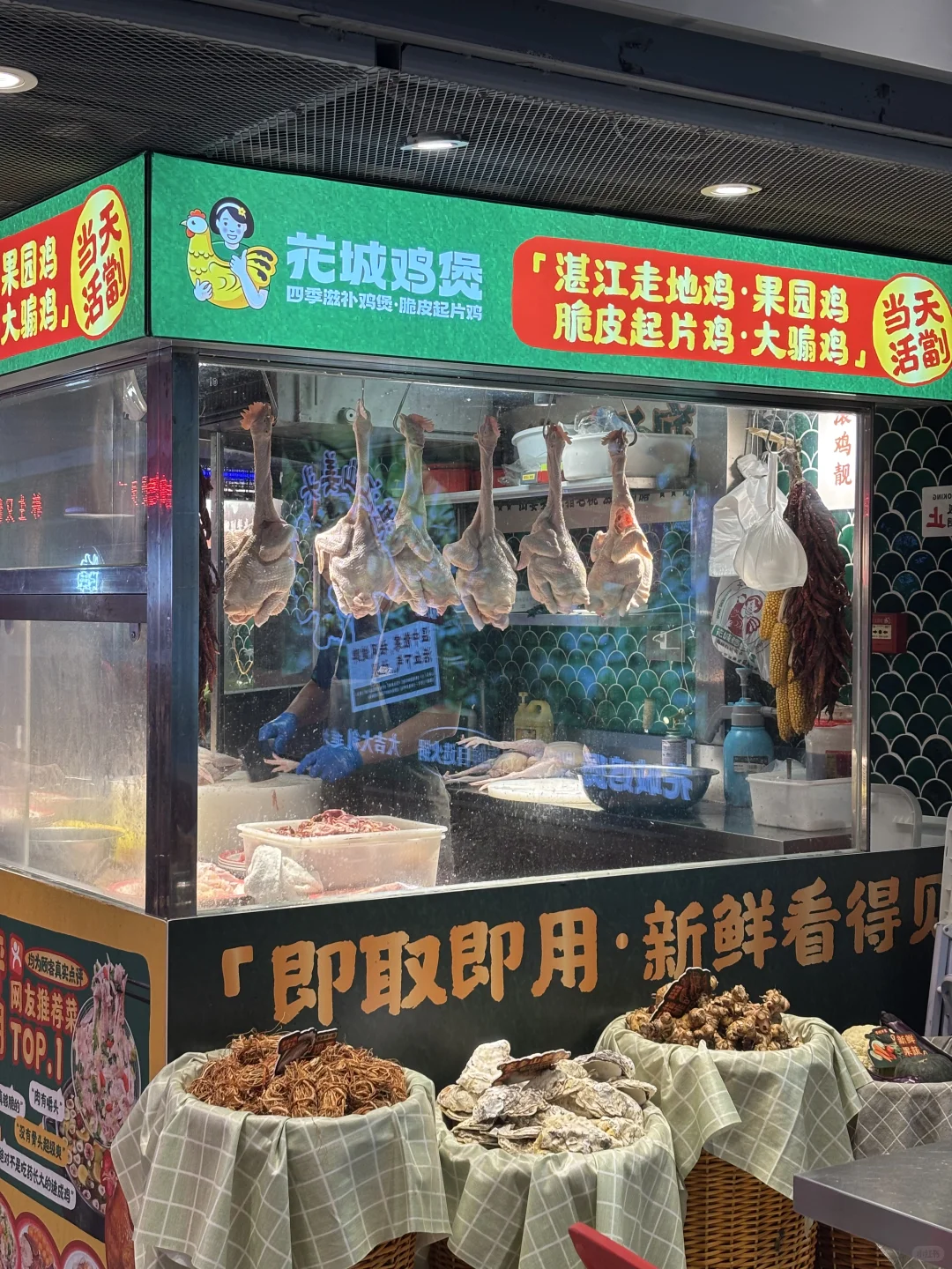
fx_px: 1907
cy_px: 634
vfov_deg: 36.8
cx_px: 476
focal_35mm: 52
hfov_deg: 28.0
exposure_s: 1/50
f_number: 1.6
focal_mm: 5.96
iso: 50
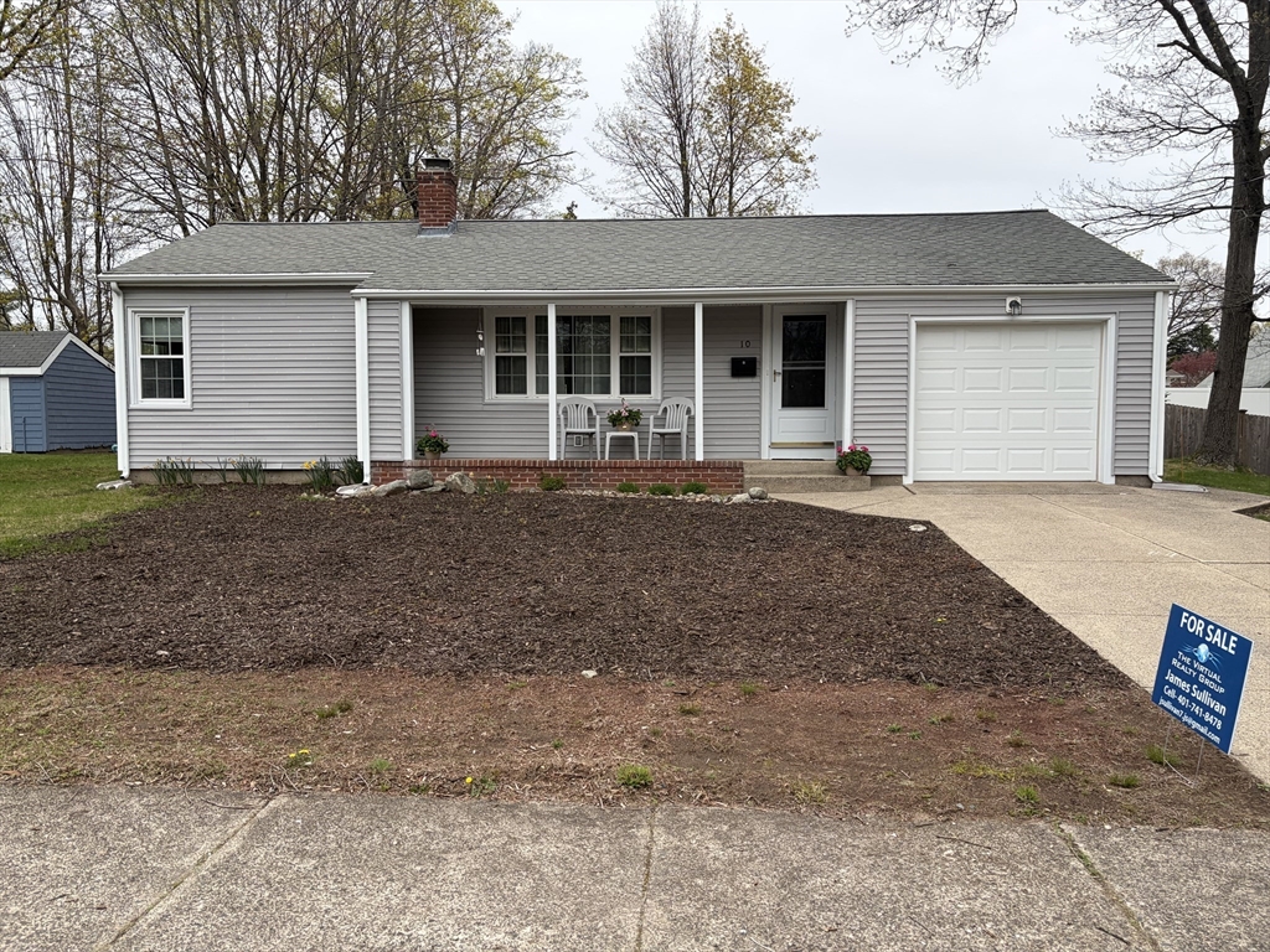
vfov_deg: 53.1
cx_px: 635
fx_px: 954
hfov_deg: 67.3
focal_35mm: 26
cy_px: 476
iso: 50
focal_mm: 5.96
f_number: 1.6
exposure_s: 1/2141
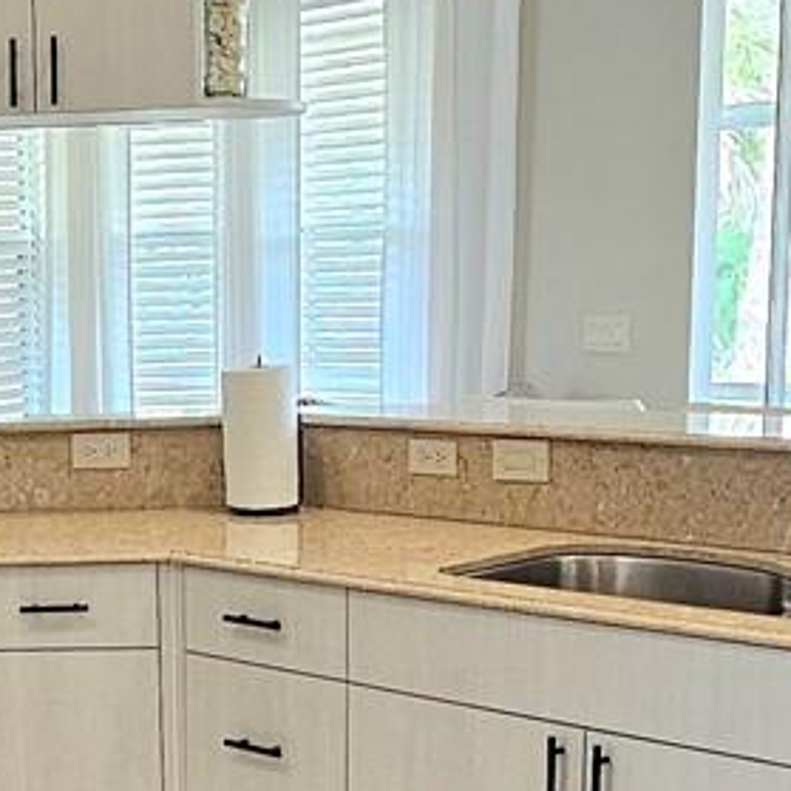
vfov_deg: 25.7
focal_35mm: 66
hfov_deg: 24.6
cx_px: -40
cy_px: 618
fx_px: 1706
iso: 200
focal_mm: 2.2
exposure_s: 1/60.2
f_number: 2.2
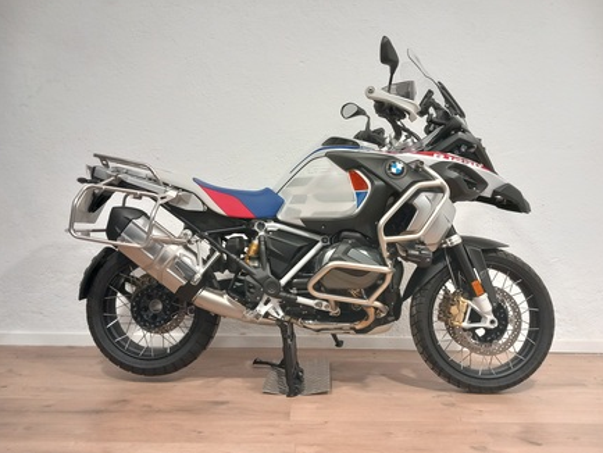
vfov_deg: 49.8
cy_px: 220
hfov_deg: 63.4
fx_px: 488
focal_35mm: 28
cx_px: 308
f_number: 1.8
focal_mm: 4
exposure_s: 1/50
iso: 200
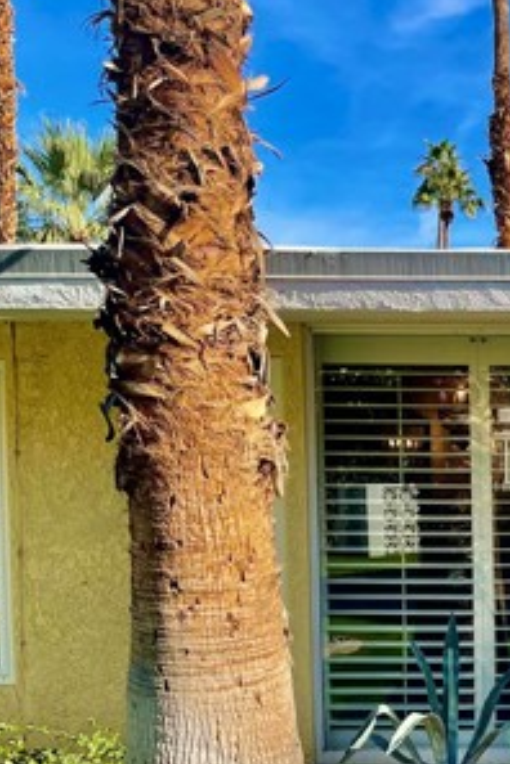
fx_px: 1190
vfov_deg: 34.9
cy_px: 571
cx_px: 788
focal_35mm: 56
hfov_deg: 20.4
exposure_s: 1/1294
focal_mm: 5.1
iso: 32
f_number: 1.6
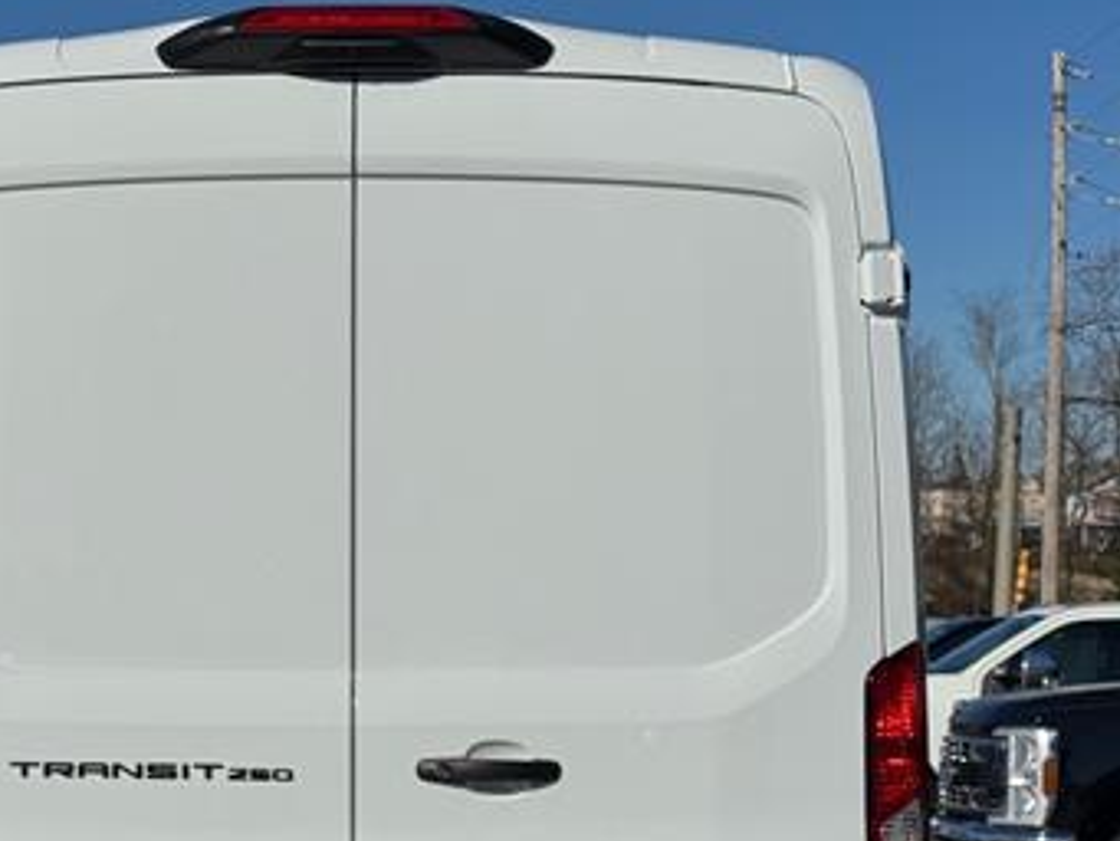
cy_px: 631
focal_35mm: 90
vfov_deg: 16.3
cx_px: 388
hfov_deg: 21.7
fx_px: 2913
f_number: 1.78
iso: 50
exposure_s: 1/15385
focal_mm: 6.76
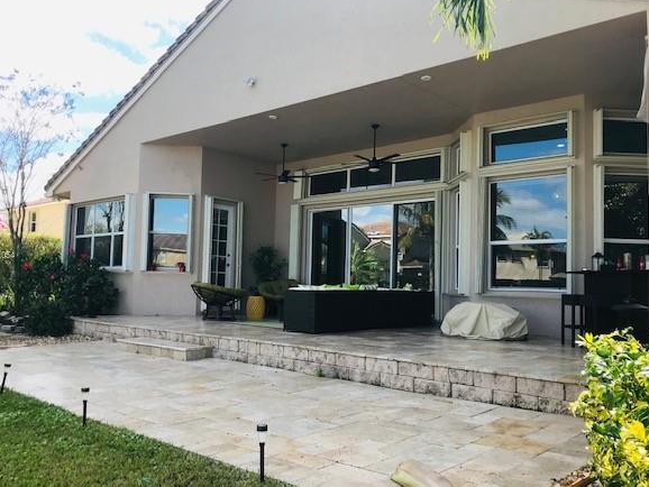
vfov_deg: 45.5
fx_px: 581
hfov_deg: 58.3
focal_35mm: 31
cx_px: 305
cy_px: 256
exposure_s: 1/1100
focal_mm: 3.99
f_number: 1.8
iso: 20
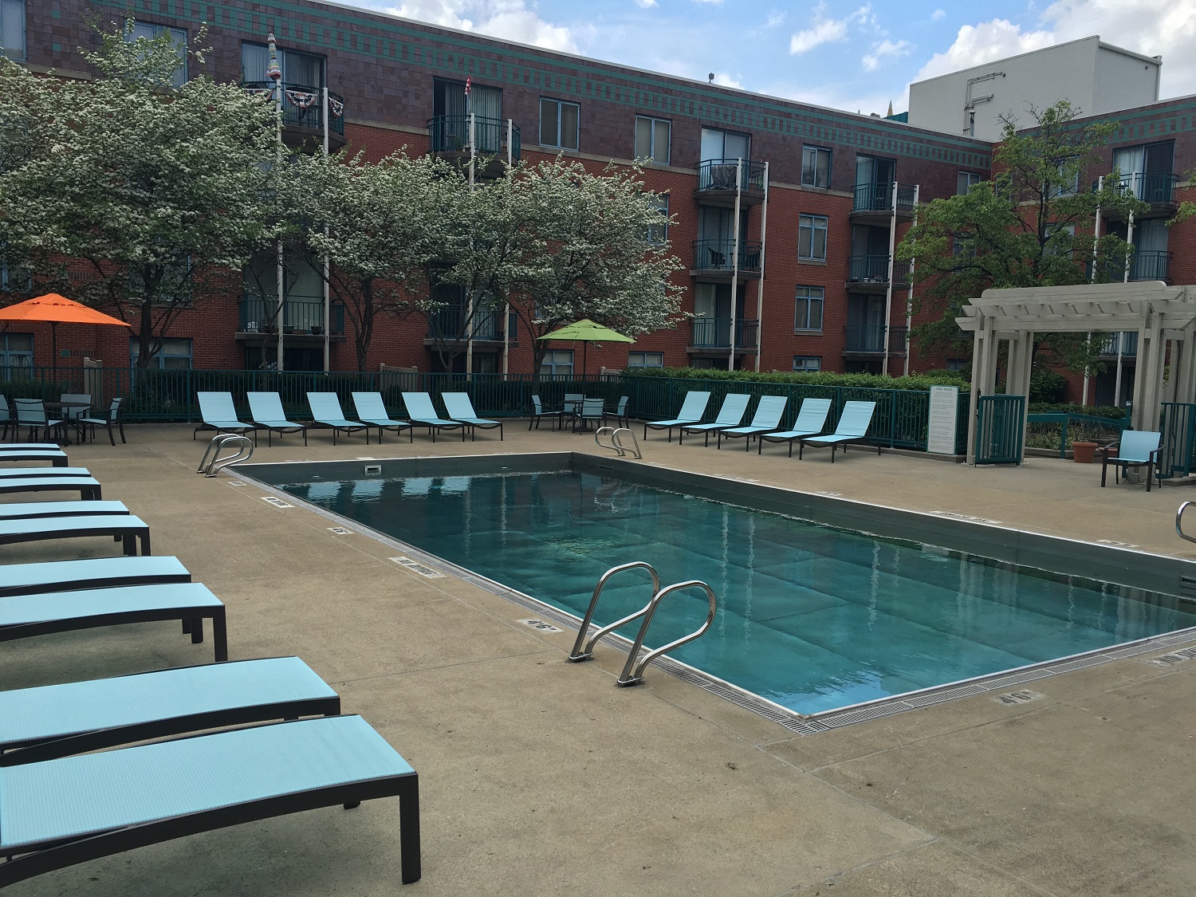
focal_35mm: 29
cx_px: 598
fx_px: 1002
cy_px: 448
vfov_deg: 48.2
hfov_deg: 61.7
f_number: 2.2
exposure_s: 1/785
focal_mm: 4.15
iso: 25
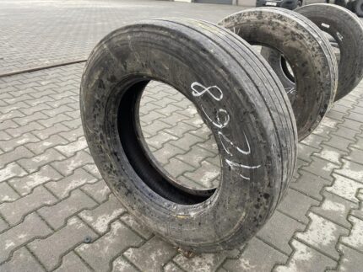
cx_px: 182
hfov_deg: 67.3
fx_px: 273
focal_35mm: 26
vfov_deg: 53.1
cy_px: 136
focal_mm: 4.25
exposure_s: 1/122
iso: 64
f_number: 1.8
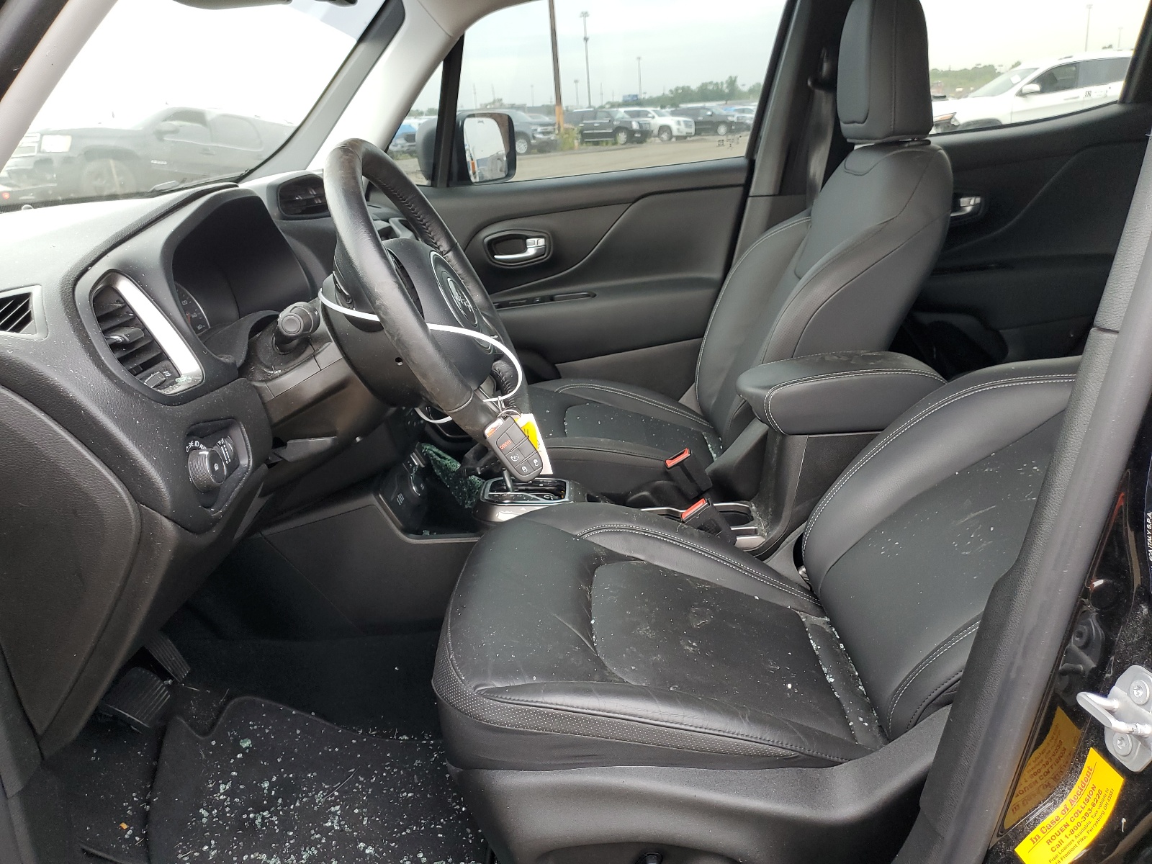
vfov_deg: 53.1
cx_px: 576
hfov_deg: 67.3
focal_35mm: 26
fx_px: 865
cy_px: 432
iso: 62
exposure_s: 1/120
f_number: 1.5
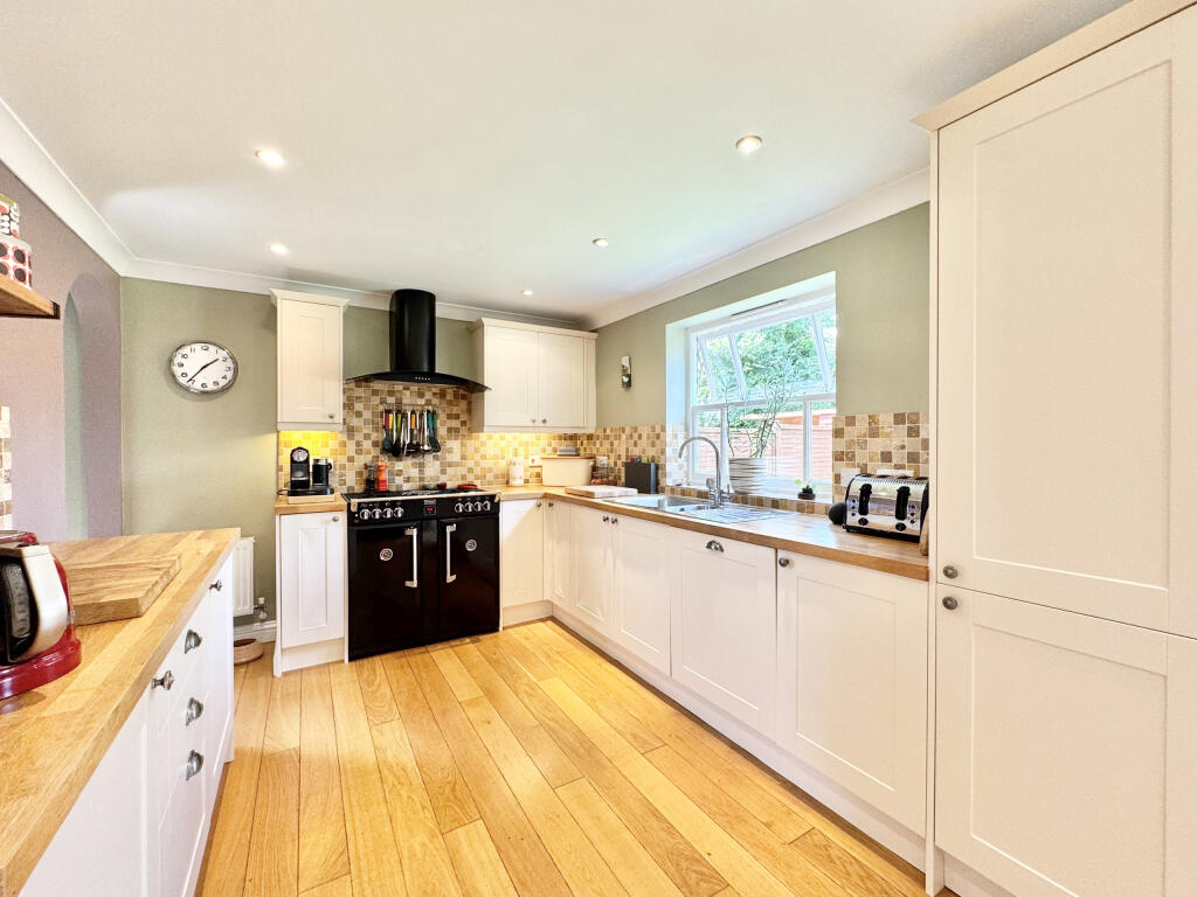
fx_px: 484
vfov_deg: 85.7
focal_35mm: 14
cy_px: 448
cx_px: 598
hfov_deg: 102.1
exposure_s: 1/100
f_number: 2.2
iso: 125
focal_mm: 2.22
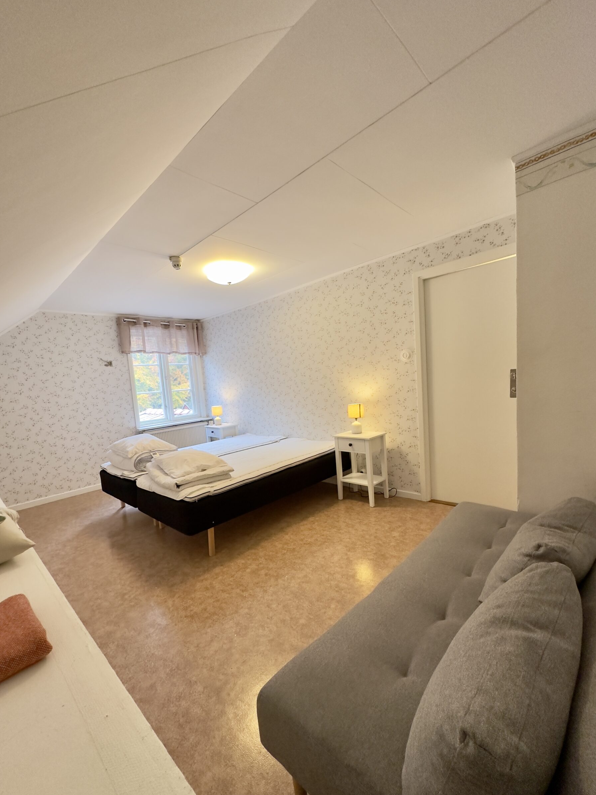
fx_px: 344
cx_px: 279
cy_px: 416
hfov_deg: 81.7
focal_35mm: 15
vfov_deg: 98.1
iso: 320
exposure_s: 1/50
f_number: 2.2
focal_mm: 2.22
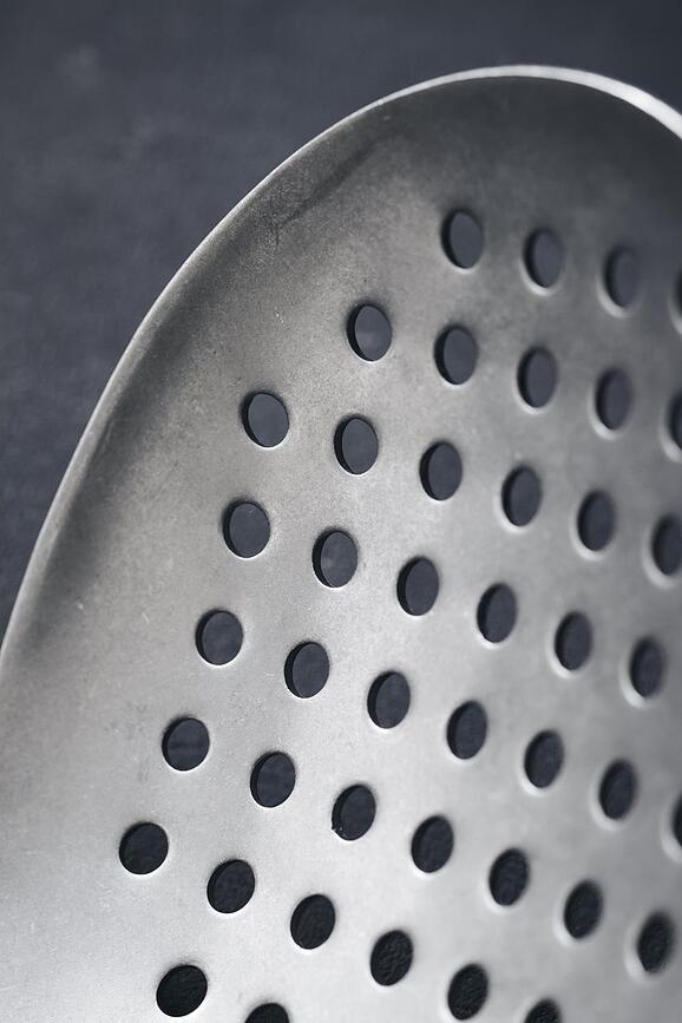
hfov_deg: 13.7
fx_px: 2841
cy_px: 512
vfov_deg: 20.4
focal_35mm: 100
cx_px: 341
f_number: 8
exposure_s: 1/8
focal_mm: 100
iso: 400
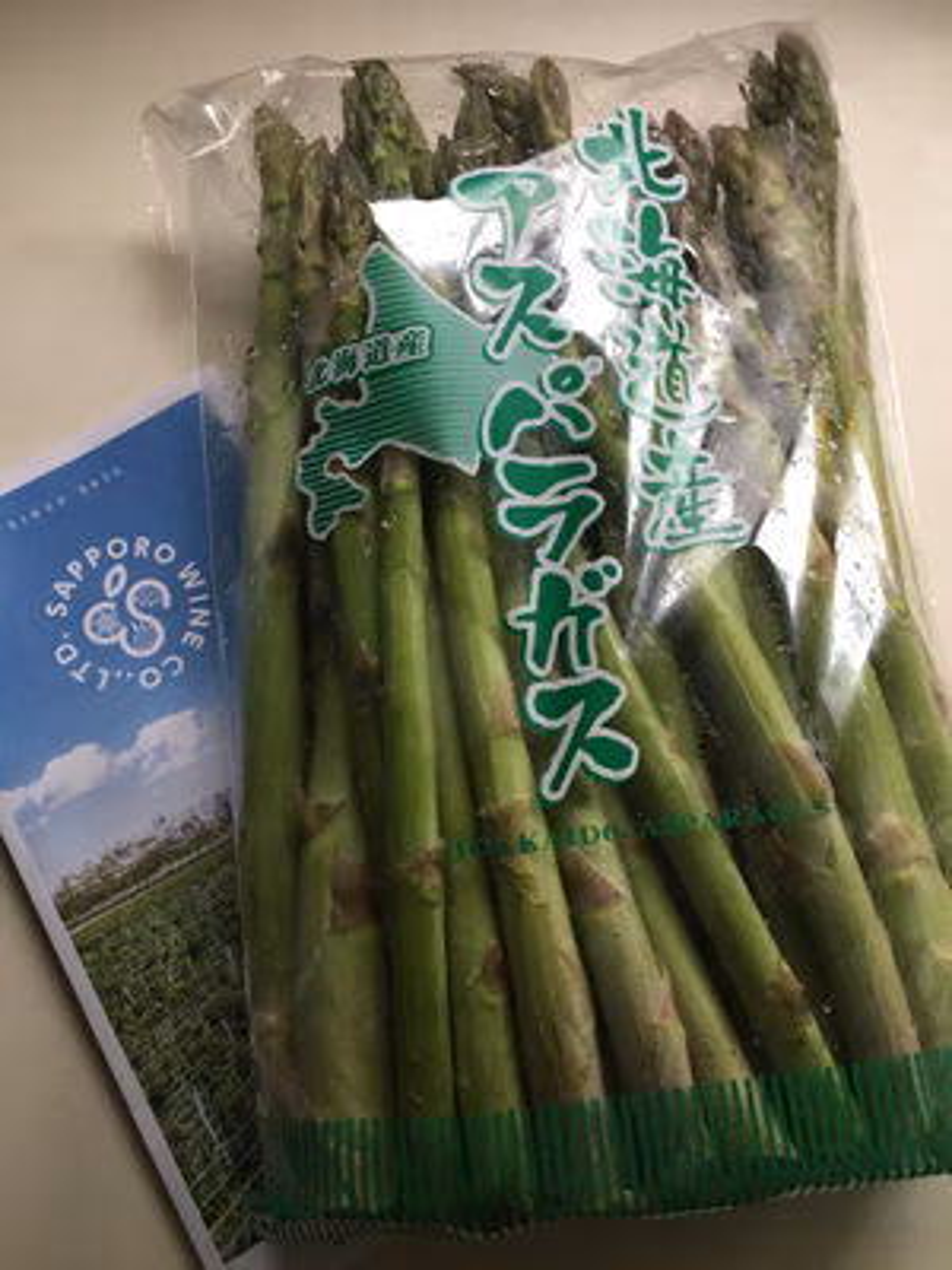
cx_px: 476
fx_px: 1063
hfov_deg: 48.2
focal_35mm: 29
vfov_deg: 61.7
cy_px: 635
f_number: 2.2
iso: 100
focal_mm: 4.15
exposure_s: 1/30
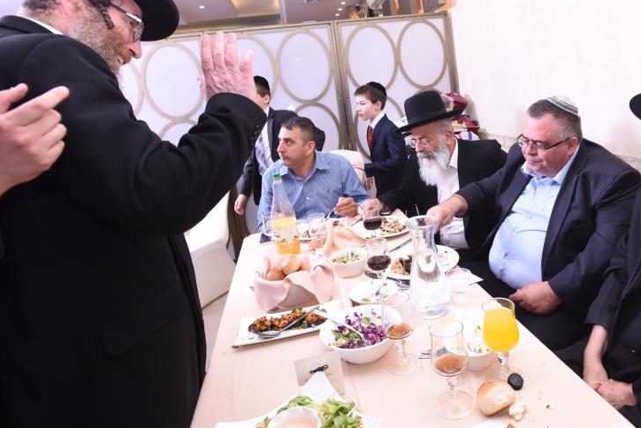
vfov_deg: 52.0
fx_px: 427
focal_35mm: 24
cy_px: 138
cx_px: 402
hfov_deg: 72.4
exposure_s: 1/125
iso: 640
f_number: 4.5
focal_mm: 17
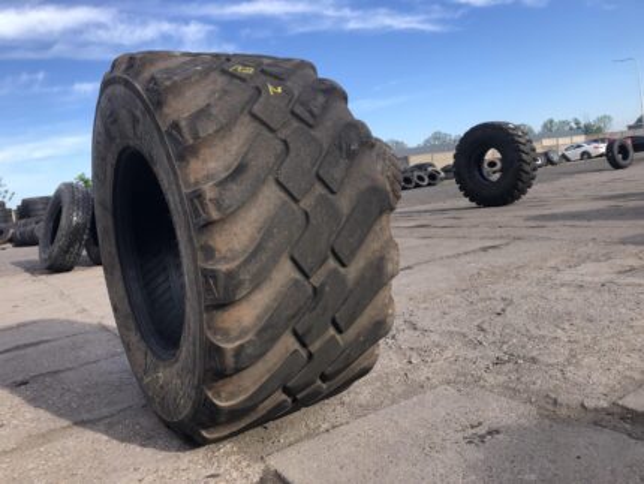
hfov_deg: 63.4
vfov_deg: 49.8
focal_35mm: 28
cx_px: 322
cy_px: 242
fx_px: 521
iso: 20
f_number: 1.8
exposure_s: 1/747
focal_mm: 3.99
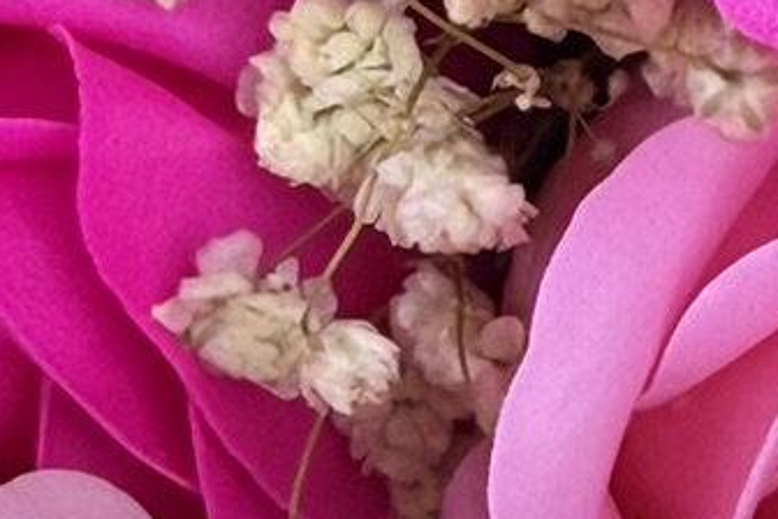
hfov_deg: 13.3
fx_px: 3285
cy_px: 772
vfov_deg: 8.8
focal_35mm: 152
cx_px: 757
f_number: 2.2
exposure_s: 1/100
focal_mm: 2.22
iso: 100
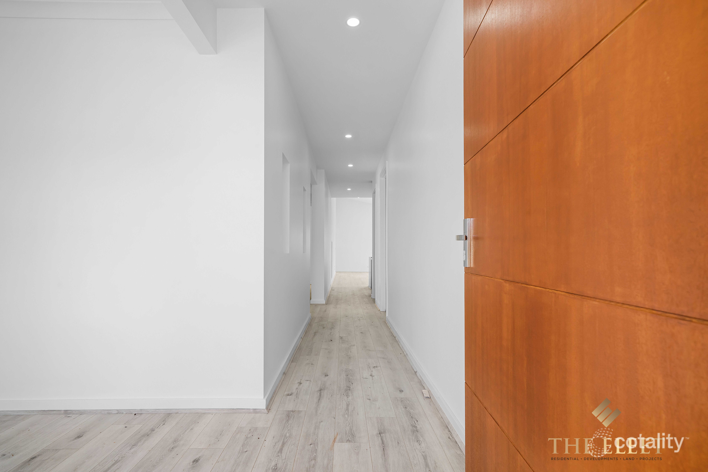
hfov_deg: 90.0
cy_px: 236
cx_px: 354
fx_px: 354
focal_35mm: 18
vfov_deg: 67.4
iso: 500
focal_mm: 18
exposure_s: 1/80
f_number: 7.1
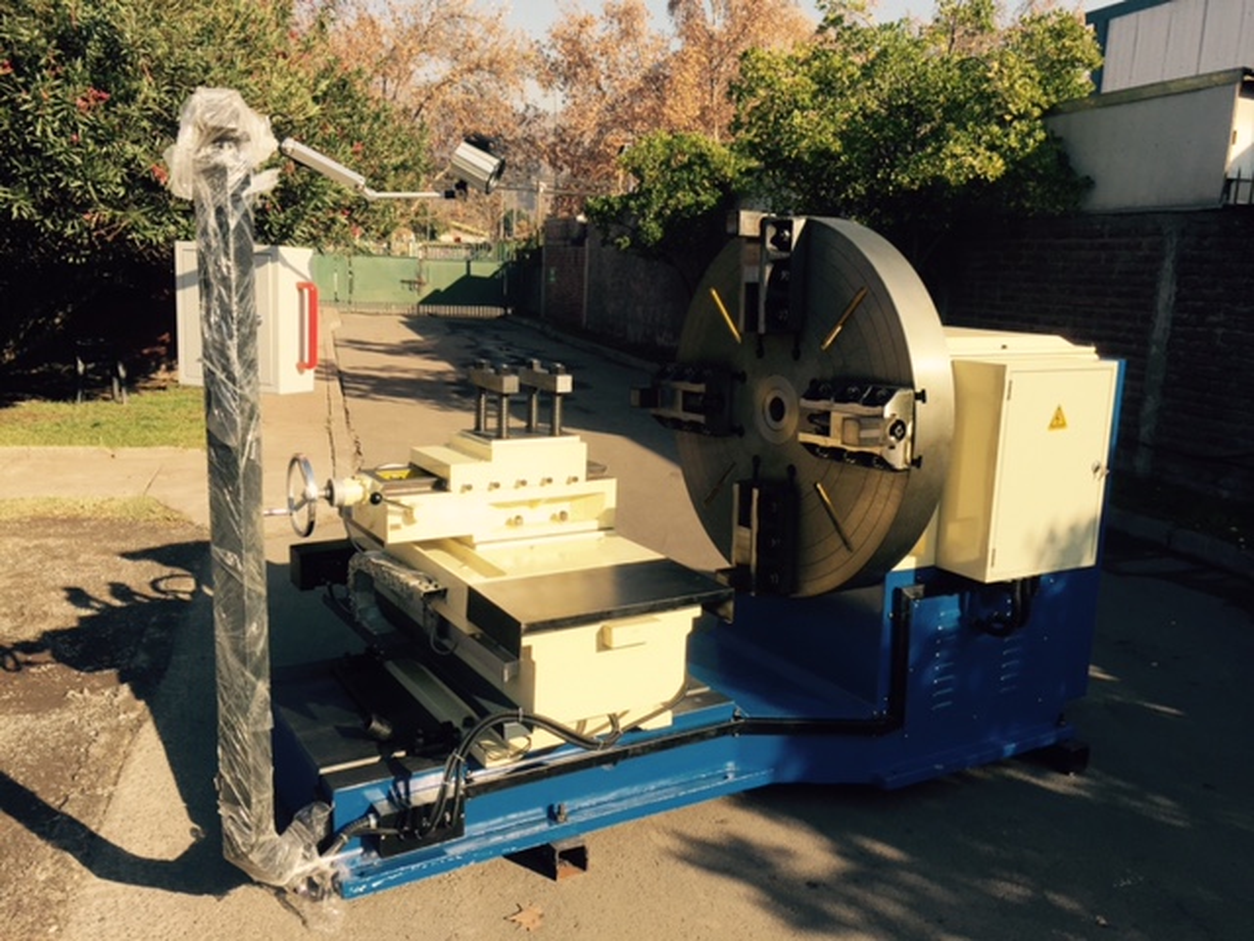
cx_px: 627
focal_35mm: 29
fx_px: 1051
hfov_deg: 61.7
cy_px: 470
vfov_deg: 48.2
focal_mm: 4.15
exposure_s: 1/1364
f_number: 2.2
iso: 32
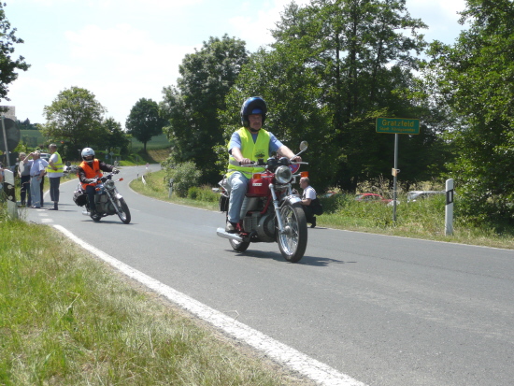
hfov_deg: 38.2
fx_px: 743
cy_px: 193
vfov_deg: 29.1
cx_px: 257
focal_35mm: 50
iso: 100
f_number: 4.2
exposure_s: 1/640
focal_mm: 8.2
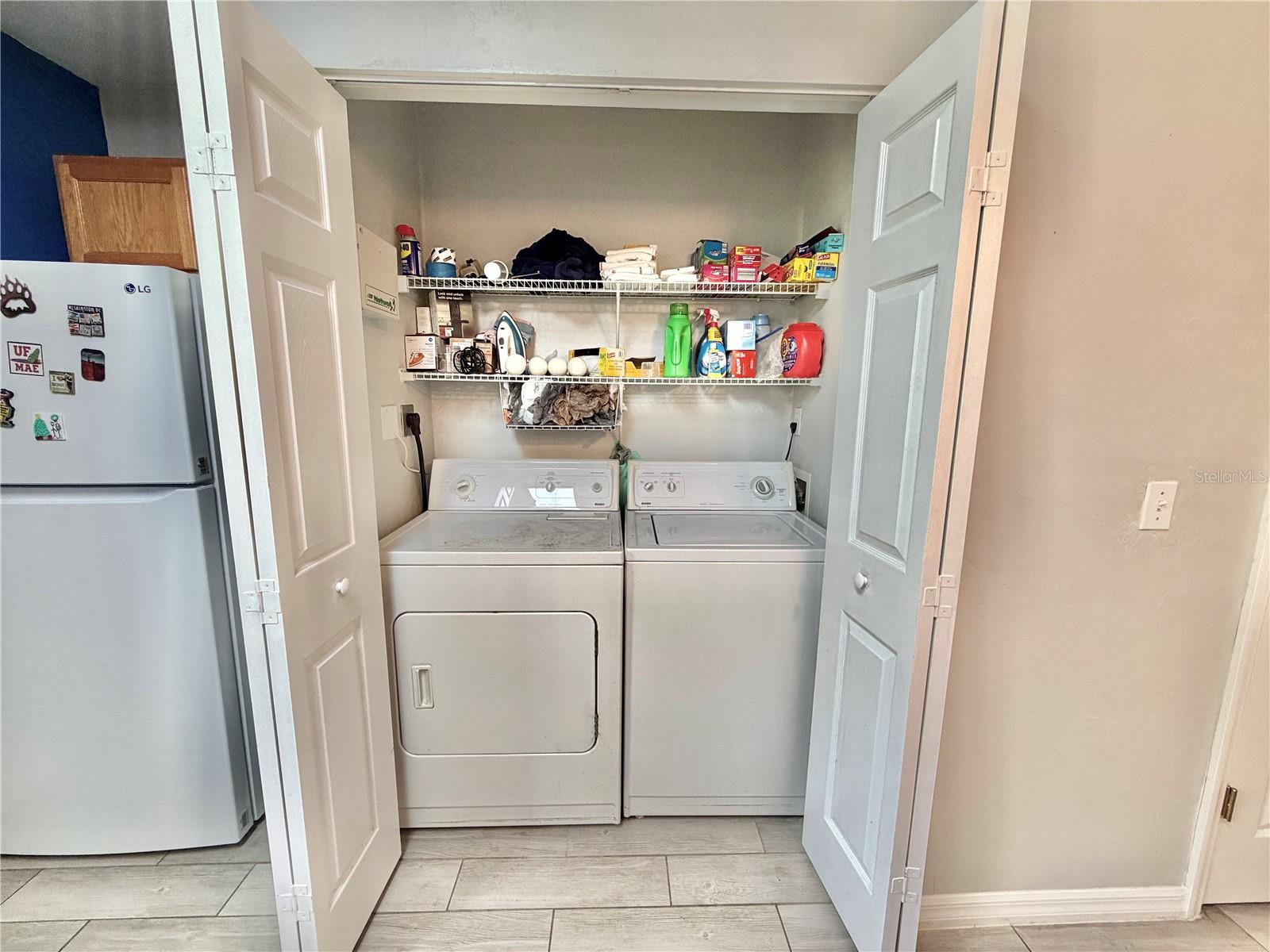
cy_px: 476
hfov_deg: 102.1
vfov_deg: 85.7
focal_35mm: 14
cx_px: 635
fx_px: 514
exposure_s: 1/120
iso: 250
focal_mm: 2.22
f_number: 2.2
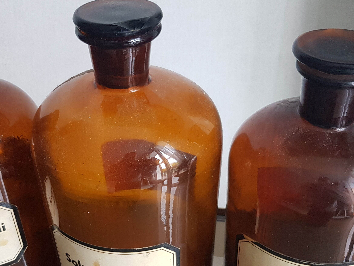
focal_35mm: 45
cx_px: 153
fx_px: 460
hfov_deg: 42.0
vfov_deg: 32.0
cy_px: 174
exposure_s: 1/33
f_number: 1.7
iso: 160
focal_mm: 4.3
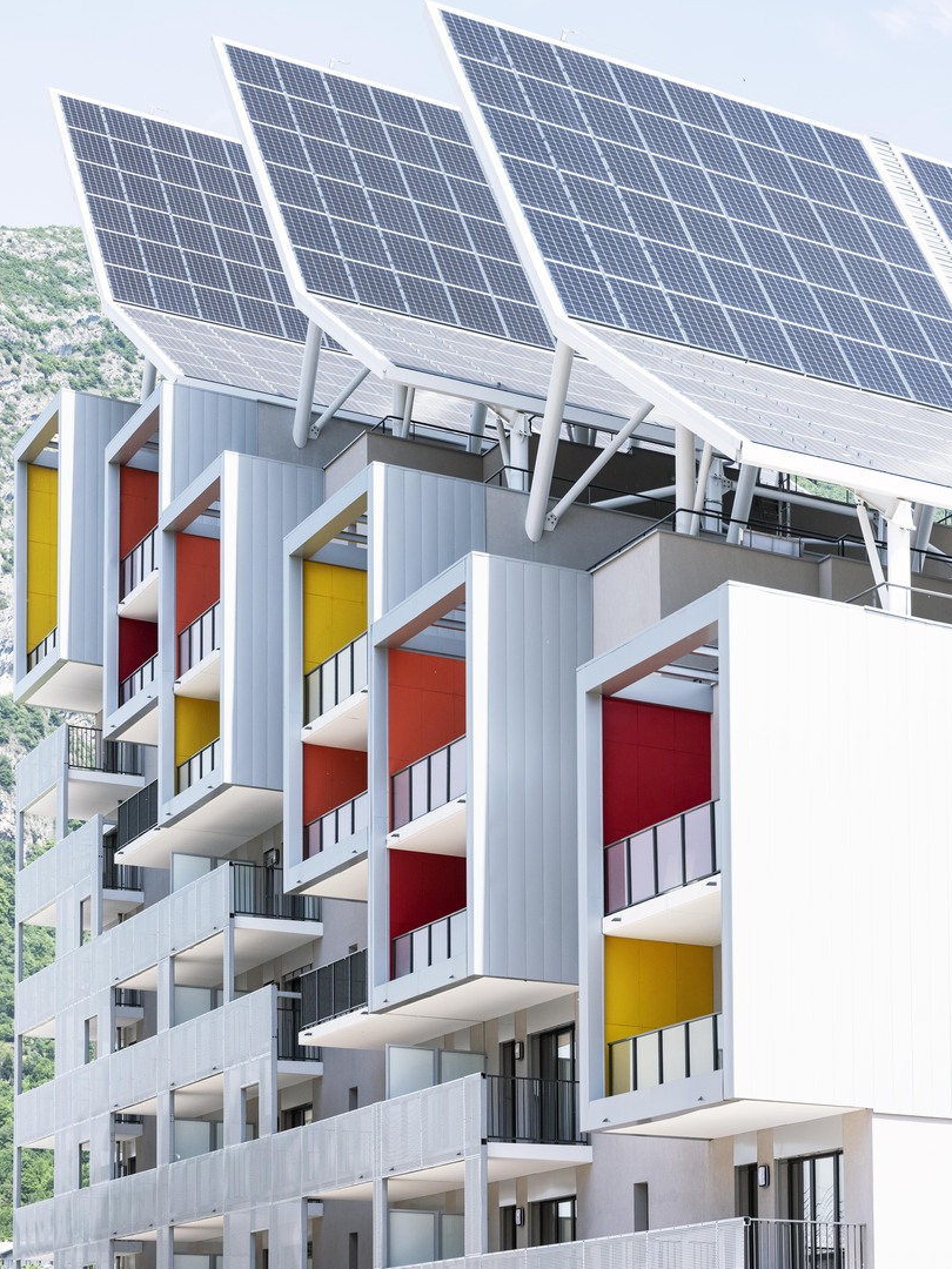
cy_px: 639
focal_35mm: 96
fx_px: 3520
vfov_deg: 20.4
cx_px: 476
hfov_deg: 15.4
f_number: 5.6
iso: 400
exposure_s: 1/1700
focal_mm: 120
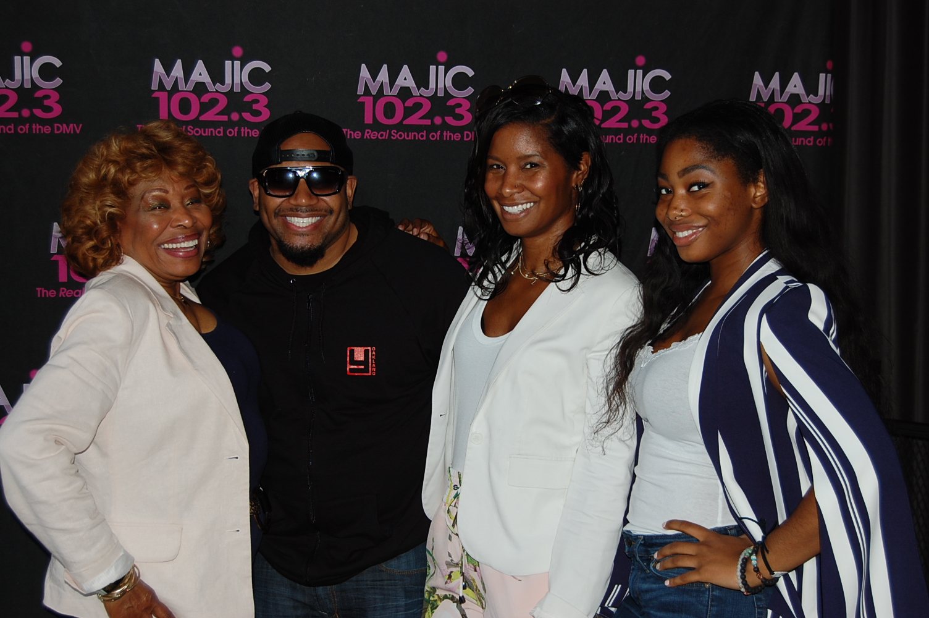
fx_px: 1470
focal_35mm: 57
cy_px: 309
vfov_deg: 23.7
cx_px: 464
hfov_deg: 35.1
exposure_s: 1/125
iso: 200
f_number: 5.6
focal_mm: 38
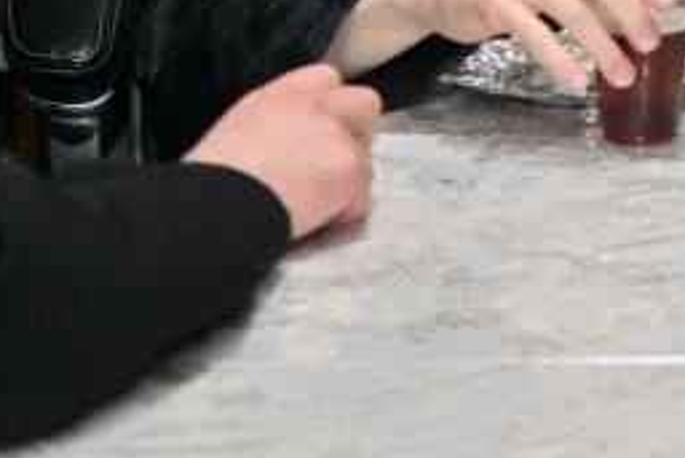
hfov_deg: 9.7
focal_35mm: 200
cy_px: -384
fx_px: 3808
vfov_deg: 6.7
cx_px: 1271
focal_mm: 50
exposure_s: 1/200
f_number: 4
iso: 400
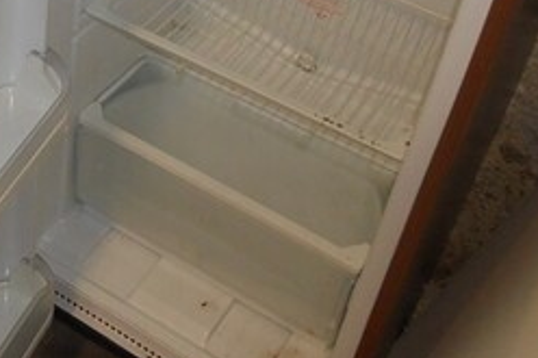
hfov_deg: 28.6
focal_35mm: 68
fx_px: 1016
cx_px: 63
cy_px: 4
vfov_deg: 19.4
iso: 200
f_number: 3.2
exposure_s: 1/25
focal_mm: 4.9
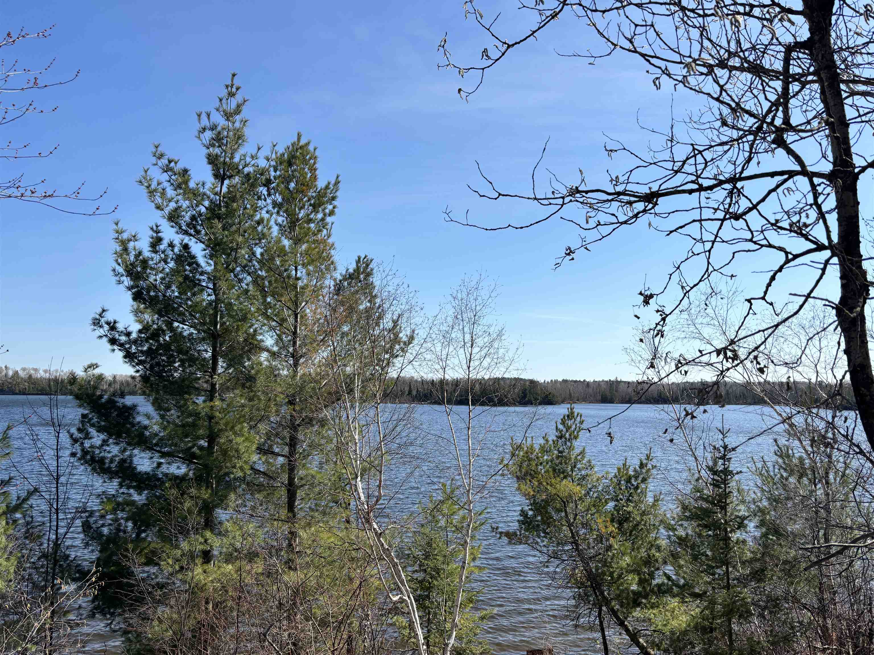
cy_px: 328
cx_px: 437
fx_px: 656
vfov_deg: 53.1
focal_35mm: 26
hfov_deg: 67.3
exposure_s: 1/3650
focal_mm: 5.96
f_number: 1.6
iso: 50
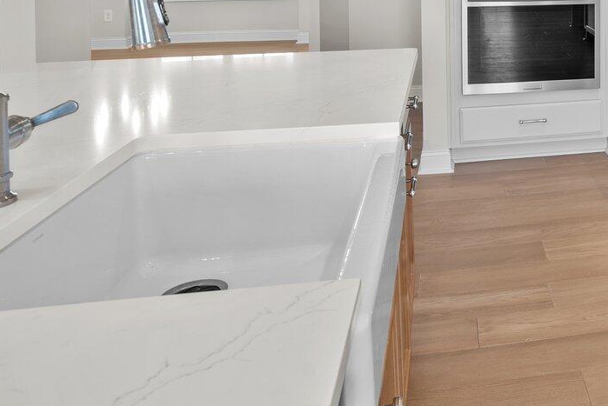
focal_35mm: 41
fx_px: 693
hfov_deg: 39.6
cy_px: -64
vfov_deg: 28.9
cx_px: 651
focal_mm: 14
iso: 100
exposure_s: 1/3
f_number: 8
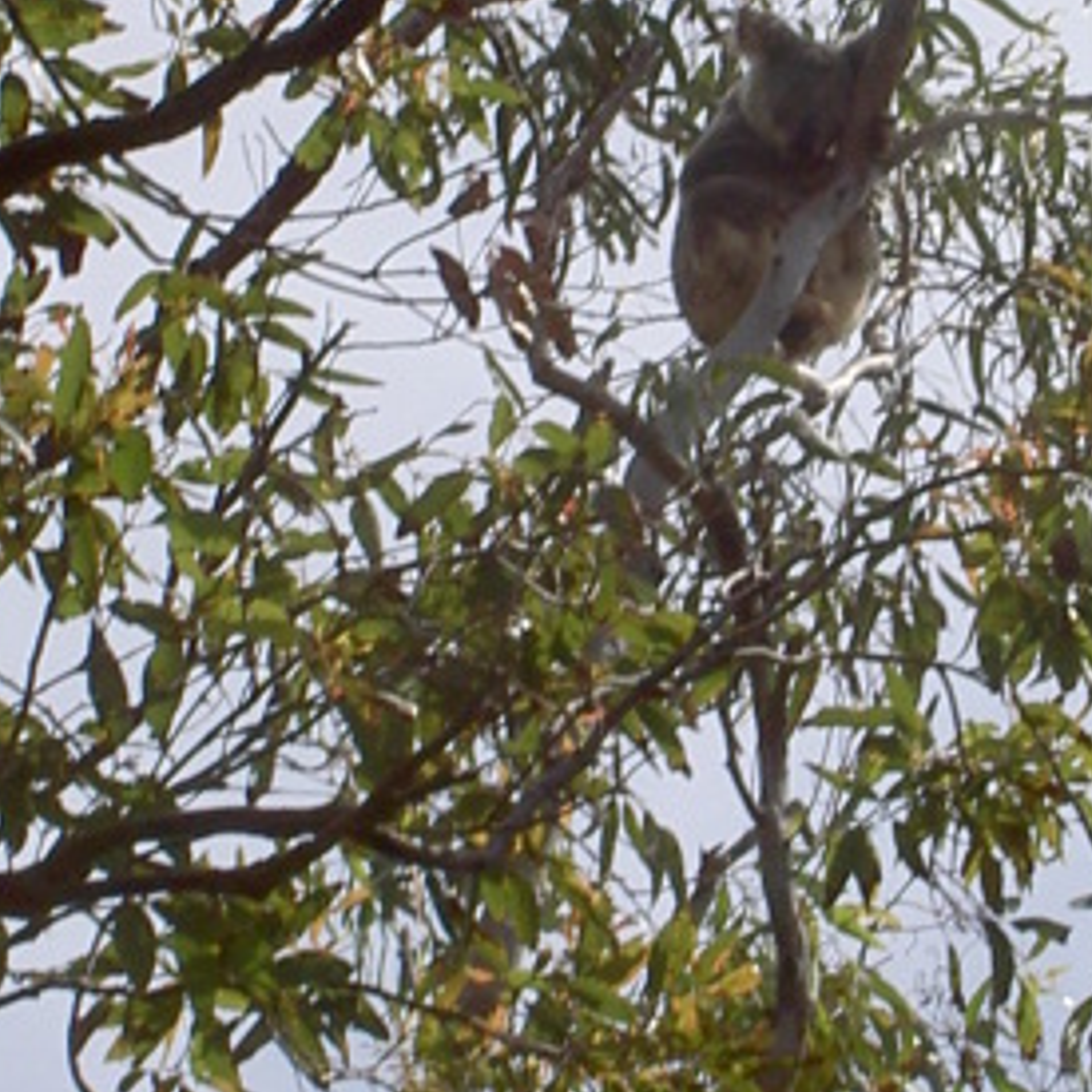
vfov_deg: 8.3
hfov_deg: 8.3
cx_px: 826
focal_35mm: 210
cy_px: 298
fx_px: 7495
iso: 50
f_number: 8.3
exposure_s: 1/200
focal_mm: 16.8
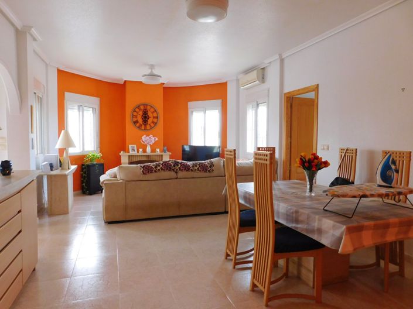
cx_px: 206
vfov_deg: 58.8
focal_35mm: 23
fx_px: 274
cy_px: 154
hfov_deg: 74.0
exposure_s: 1/30
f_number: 3
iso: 180
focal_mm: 4
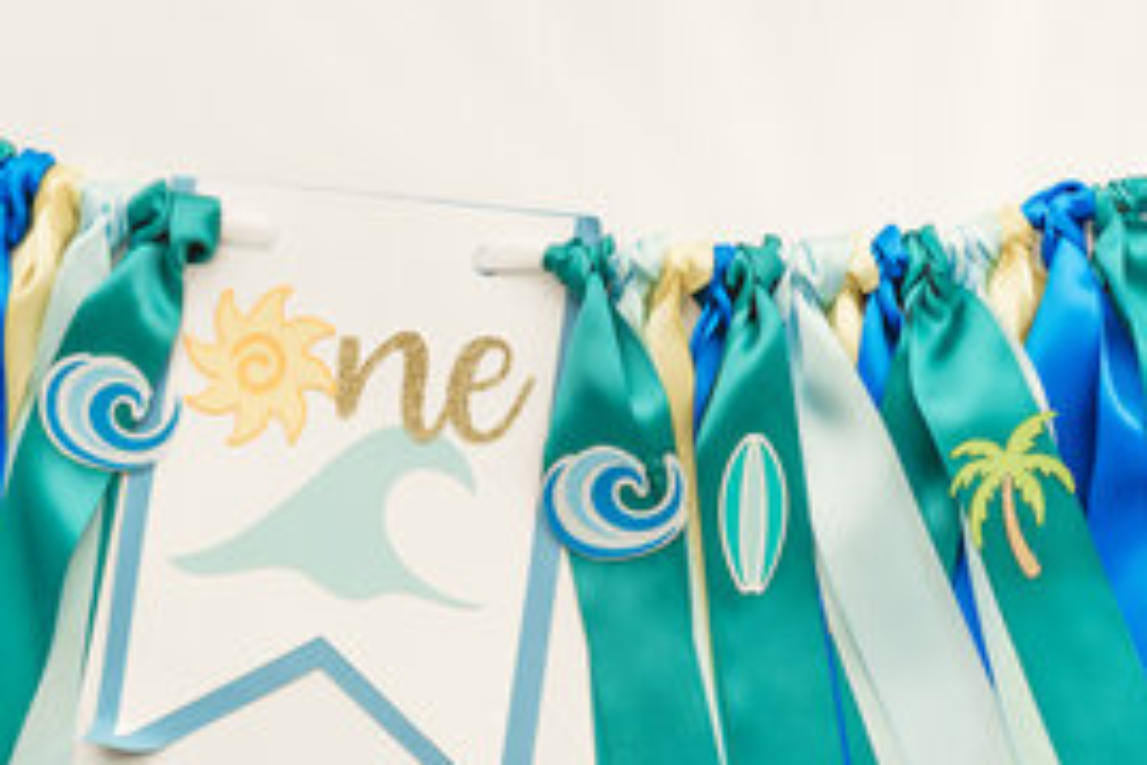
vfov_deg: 18.4
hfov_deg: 27.2
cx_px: 404
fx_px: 2358
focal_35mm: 74
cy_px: 487
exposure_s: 1/200
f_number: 3.2
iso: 125
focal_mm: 50
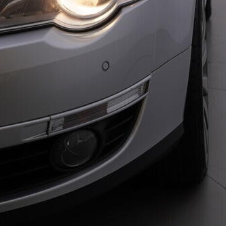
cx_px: 221
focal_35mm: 94
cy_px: 44
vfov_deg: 18.3
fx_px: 694
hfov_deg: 18.1
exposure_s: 1/160
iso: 125
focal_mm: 24
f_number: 5.6
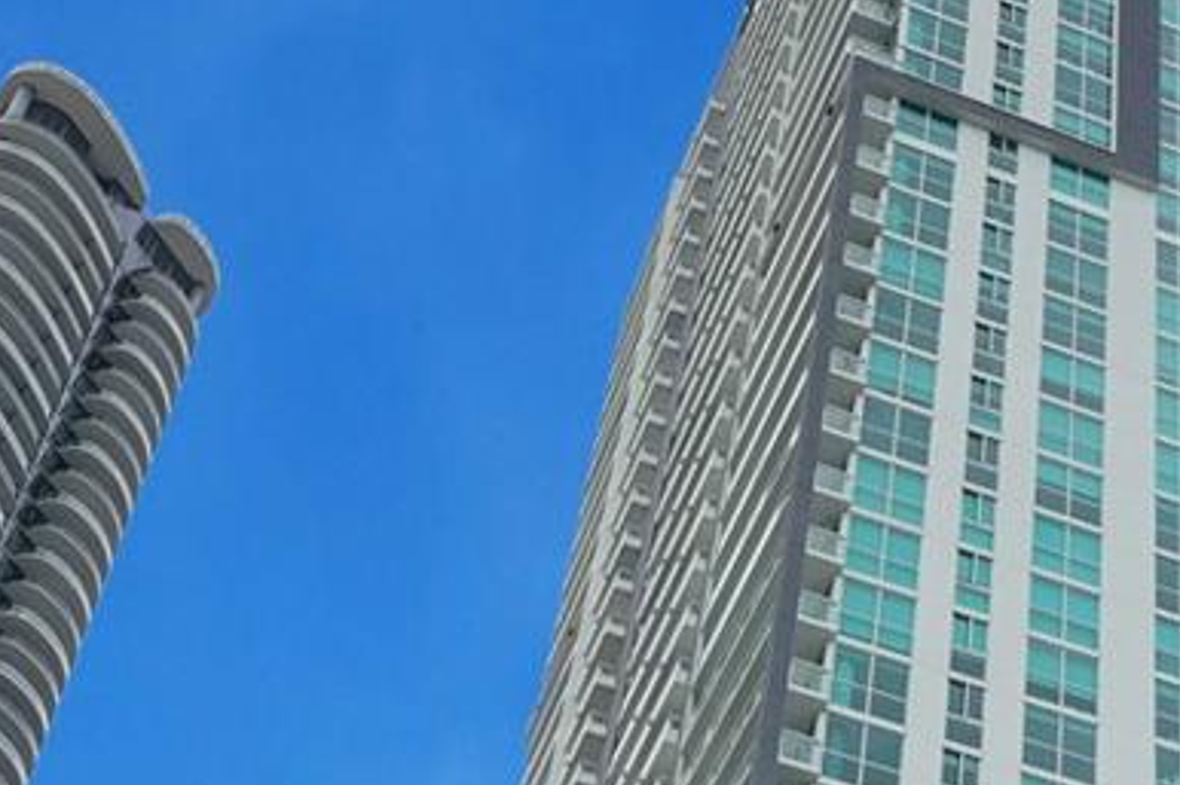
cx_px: 994
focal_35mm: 83
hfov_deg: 24.0
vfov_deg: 16.2
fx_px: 2719
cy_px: 721
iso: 1600
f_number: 6.3
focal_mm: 20
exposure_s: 1/2500
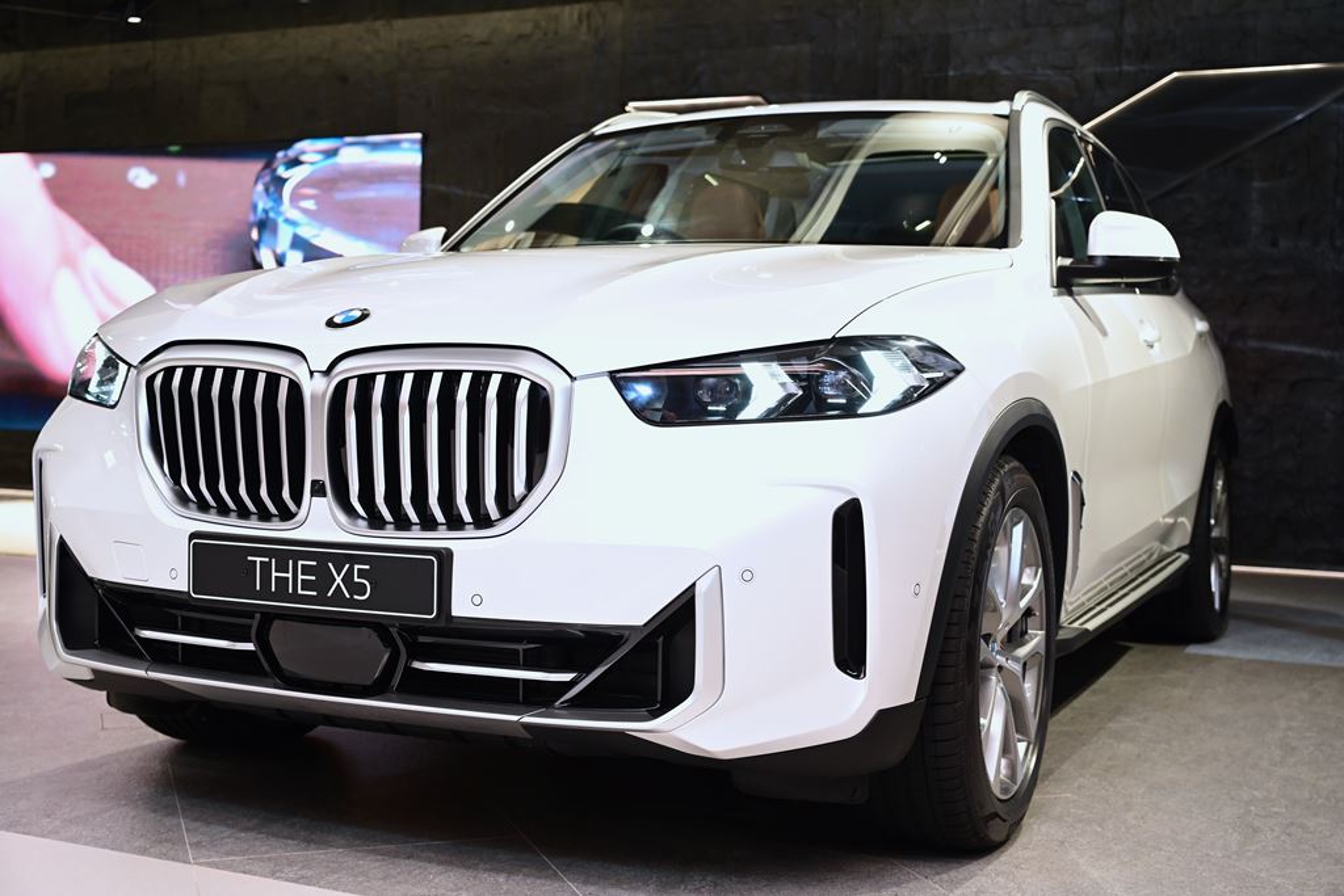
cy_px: 448
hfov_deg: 45.4
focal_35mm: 43
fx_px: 1605
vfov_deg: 31.2
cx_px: 672
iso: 1600
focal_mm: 43
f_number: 4
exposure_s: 1/125
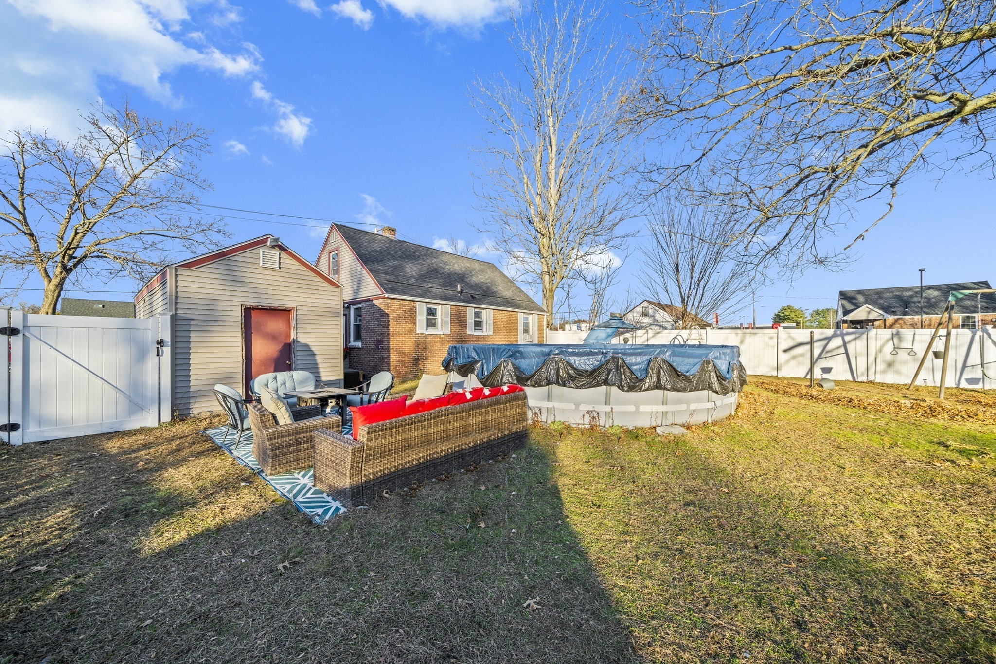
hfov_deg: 112.6
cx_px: 498
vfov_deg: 90.0
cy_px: 332
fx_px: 332
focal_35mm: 12
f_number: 8
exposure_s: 1/80
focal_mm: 12
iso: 320
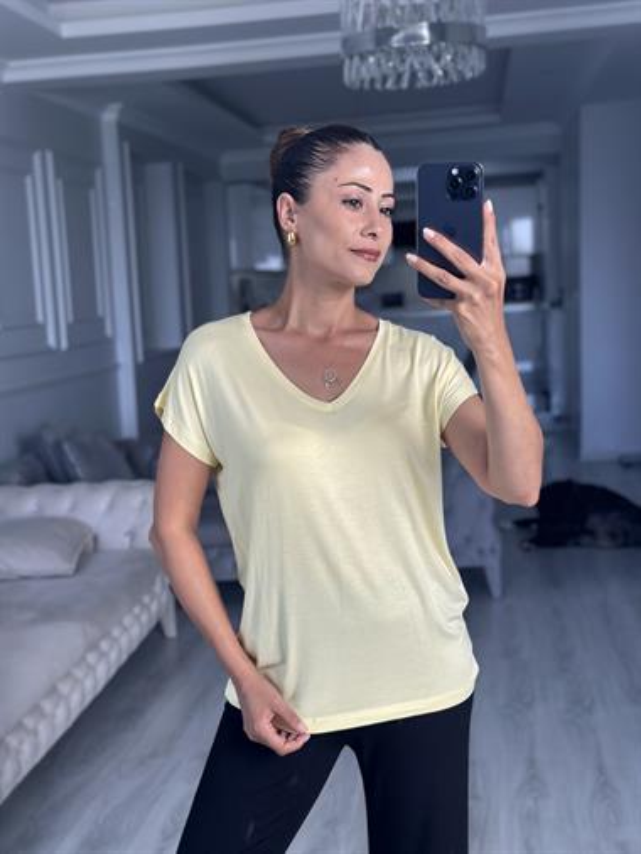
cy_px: 427
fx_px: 1184
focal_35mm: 48
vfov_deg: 39.6
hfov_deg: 30.3
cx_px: 320
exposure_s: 1/121
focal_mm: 6.86
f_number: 1.78
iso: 64
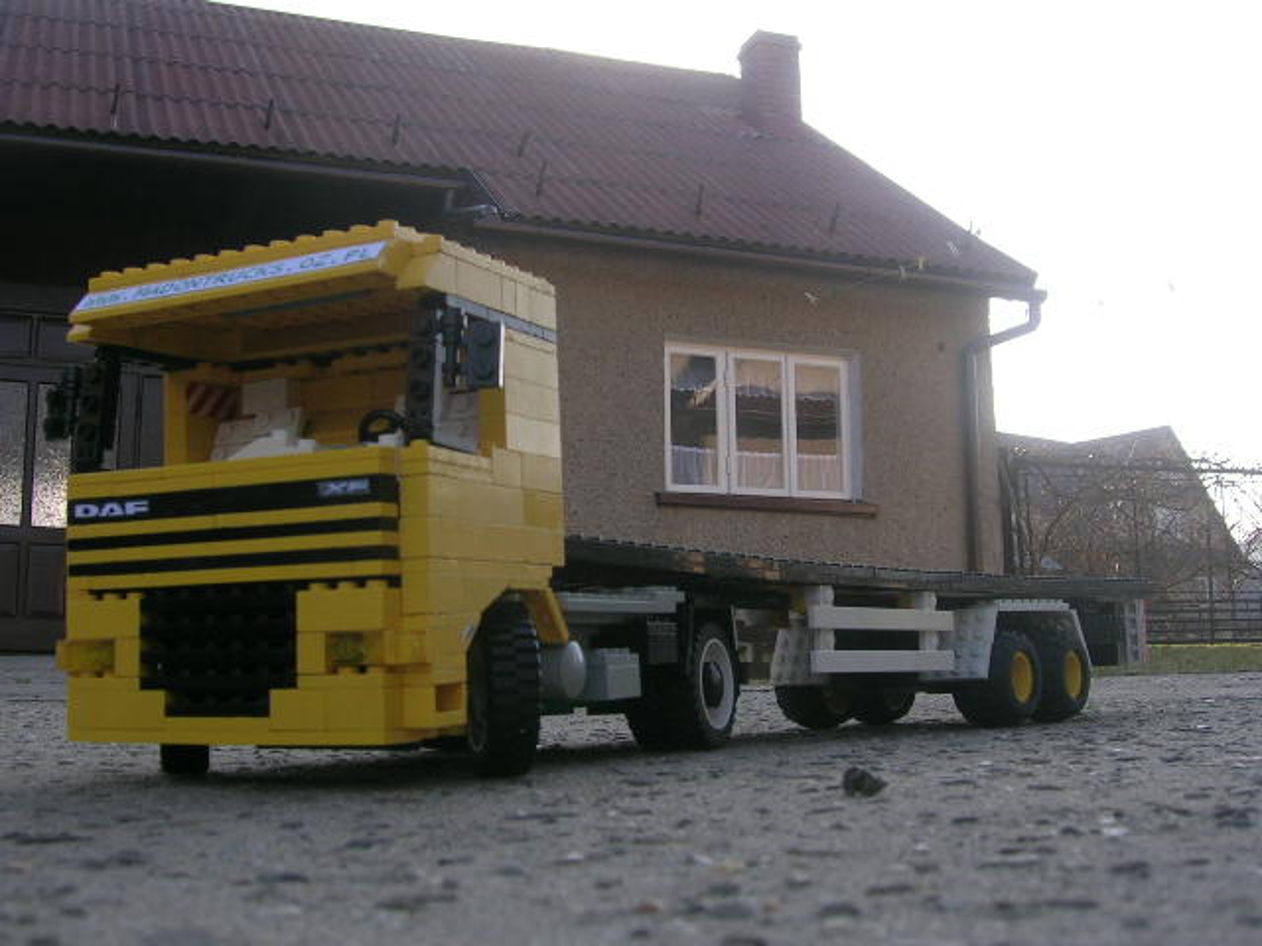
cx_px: 631
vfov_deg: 36.0
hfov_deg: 46.8
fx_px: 1458
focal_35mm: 40
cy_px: 473
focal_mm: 6.1
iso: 50
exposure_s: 1/159
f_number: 5
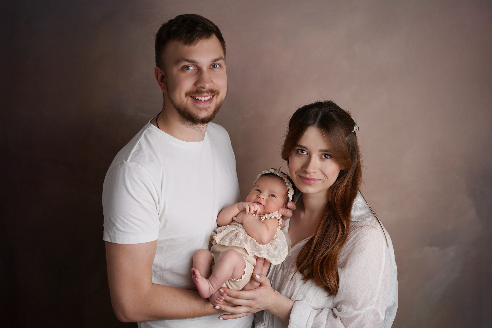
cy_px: 164
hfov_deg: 36.2
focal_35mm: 55
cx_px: 246
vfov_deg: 24.6
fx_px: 752
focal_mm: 55
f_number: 3.2
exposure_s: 1/160
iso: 100
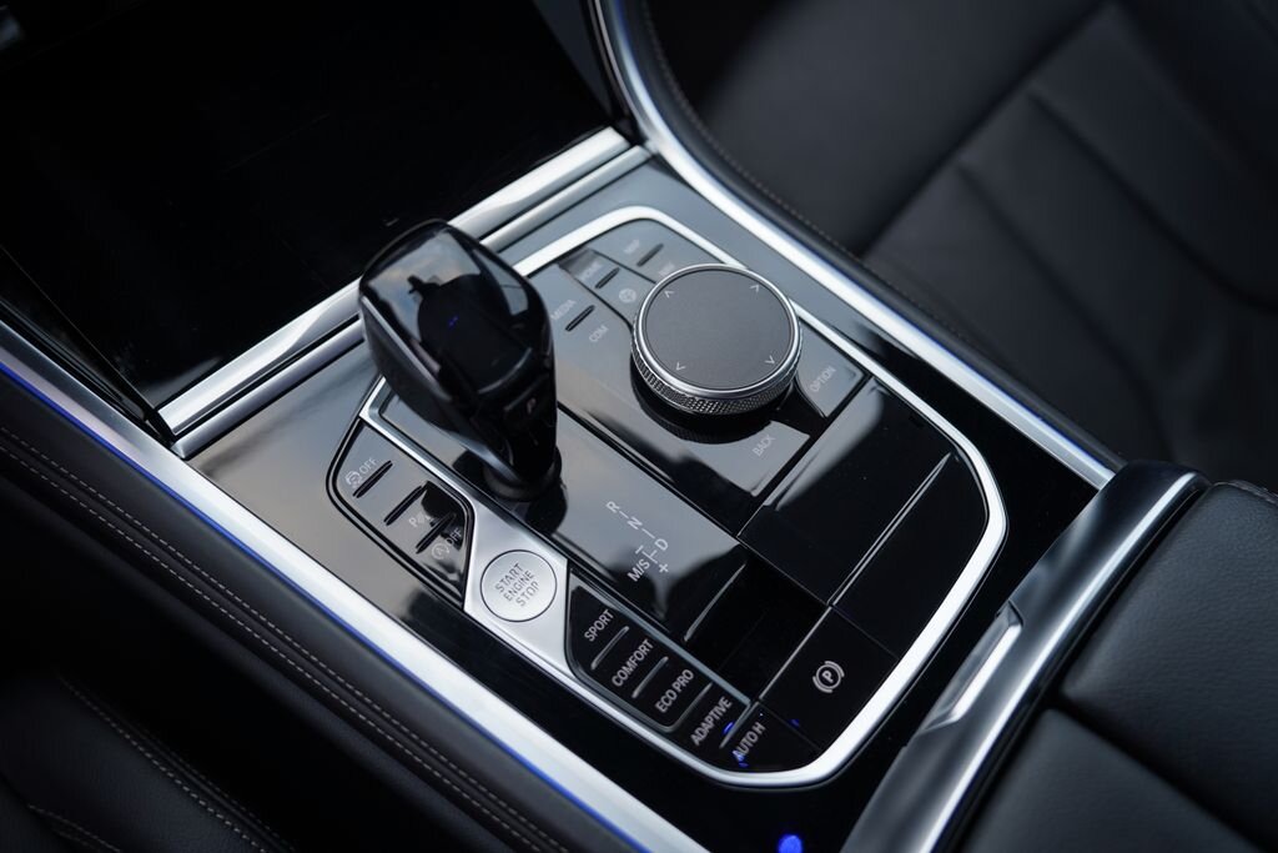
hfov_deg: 61.9
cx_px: 639
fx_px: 1065
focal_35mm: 30
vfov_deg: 43.6
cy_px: 426
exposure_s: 1/30
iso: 100
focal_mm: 30
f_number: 2.8
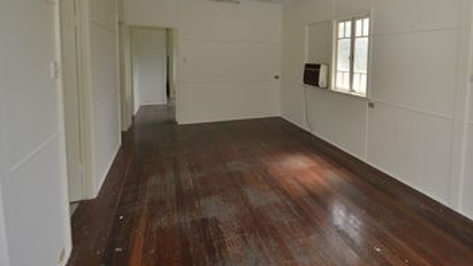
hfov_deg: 81.6
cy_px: 72
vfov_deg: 51.7
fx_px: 263
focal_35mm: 21
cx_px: 306
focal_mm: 10
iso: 200
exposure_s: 1/125
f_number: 5.6
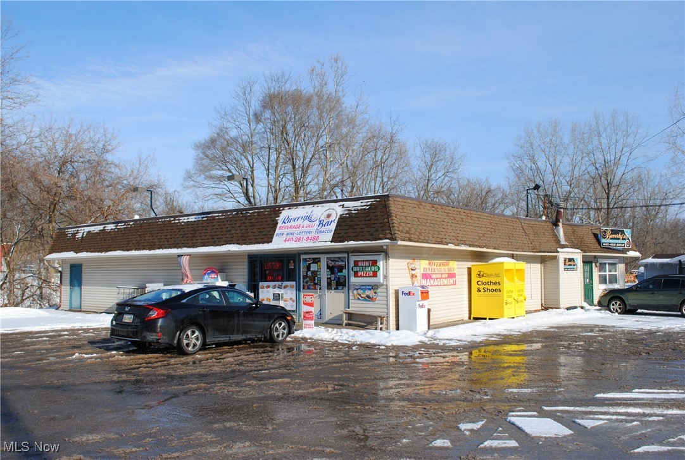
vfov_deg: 43.8
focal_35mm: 30
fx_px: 572
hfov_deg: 61.8
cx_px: 342
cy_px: 230
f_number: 9
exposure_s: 1/320
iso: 100
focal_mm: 20
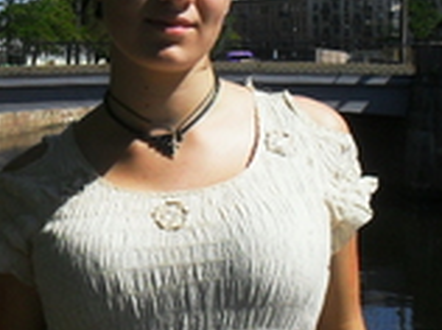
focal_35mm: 100
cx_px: 123
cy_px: 210
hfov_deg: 19.6
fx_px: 1275
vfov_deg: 14.7
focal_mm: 6.3
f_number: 8.4
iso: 100
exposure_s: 1/350
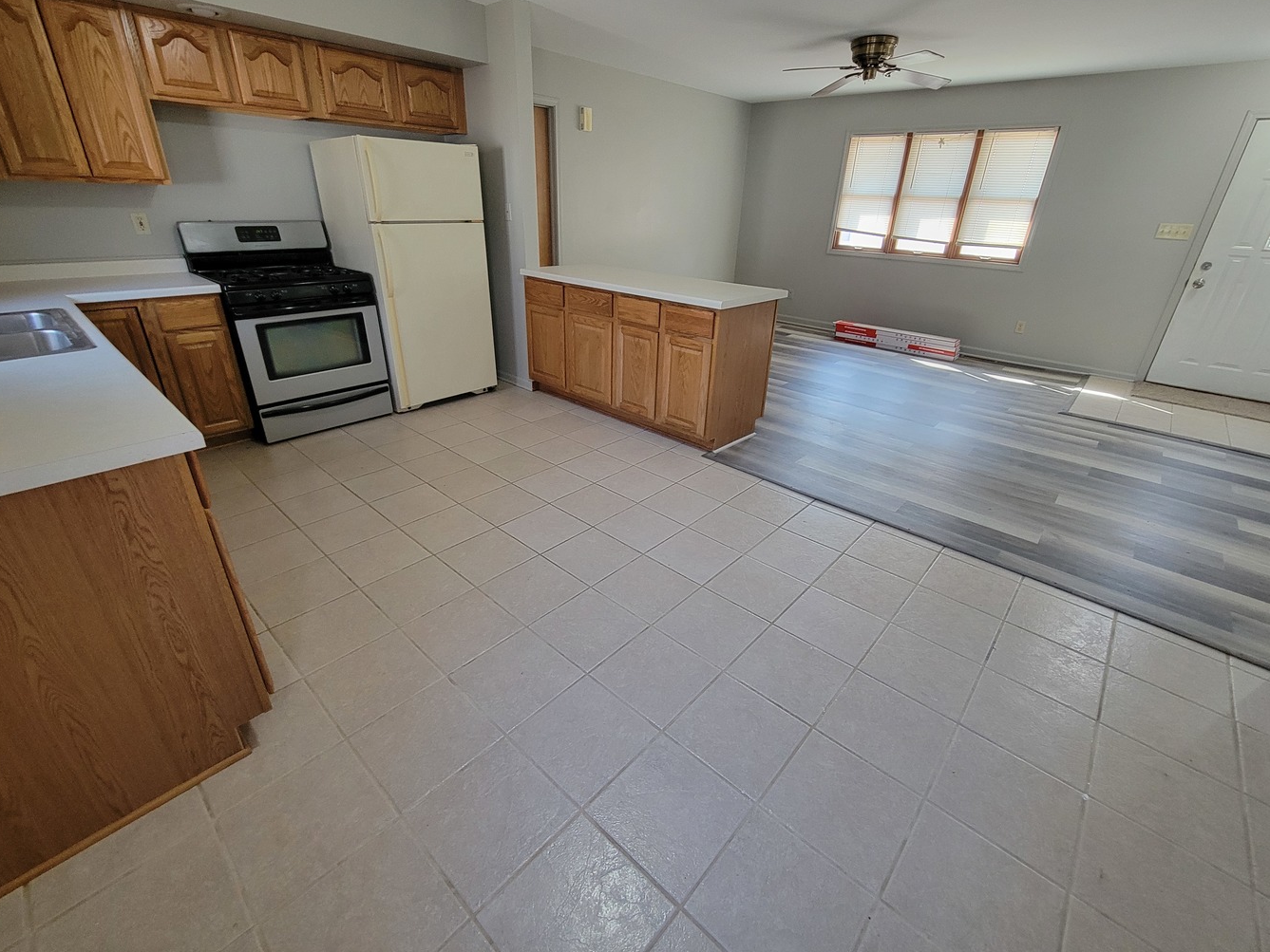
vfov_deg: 85.6
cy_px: 447
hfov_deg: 102.1
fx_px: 514
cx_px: 626
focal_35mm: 14
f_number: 2.2
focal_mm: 2.2
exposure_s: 1/60
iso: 400
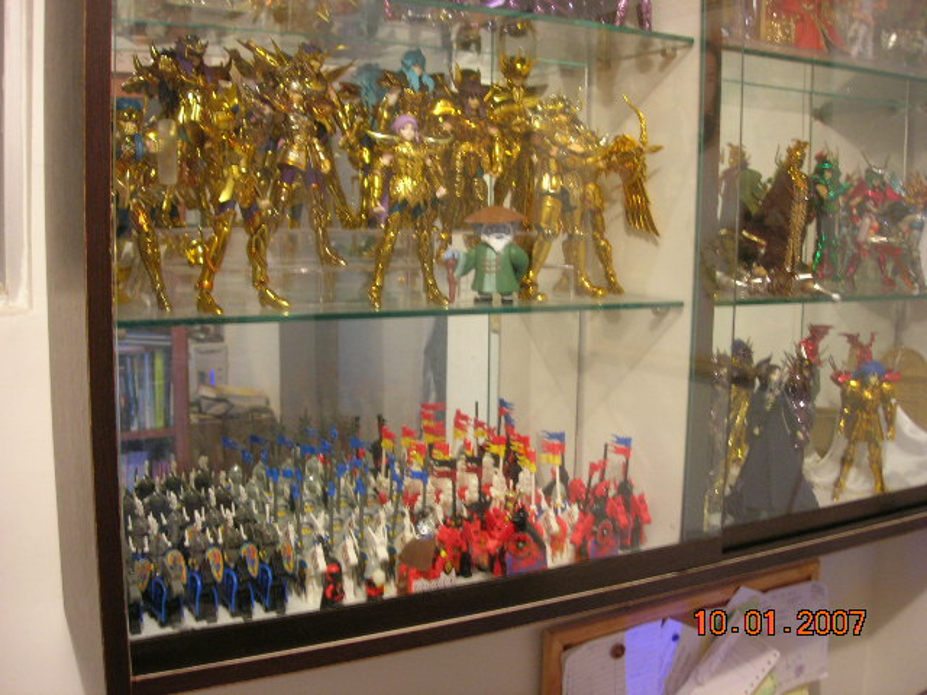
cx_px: 464
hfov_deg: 49.0
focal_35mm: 38
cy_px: 348
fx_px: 1018
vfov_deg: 37.7
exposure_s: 1/3.5
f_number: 2.8
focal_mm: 7.8
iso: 145
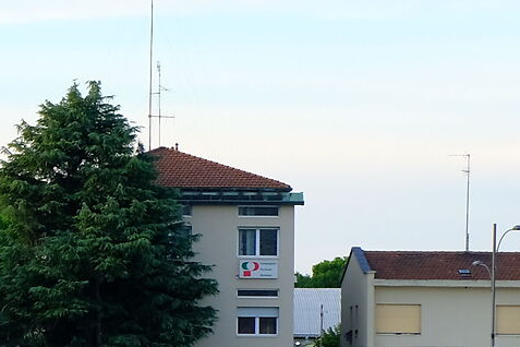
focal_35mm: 302
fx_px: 4362
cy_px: 345
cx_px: -225
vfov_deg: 4.5
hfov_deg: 6.7
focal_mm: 40.1
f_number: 6.4
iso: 500
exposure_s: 1/250
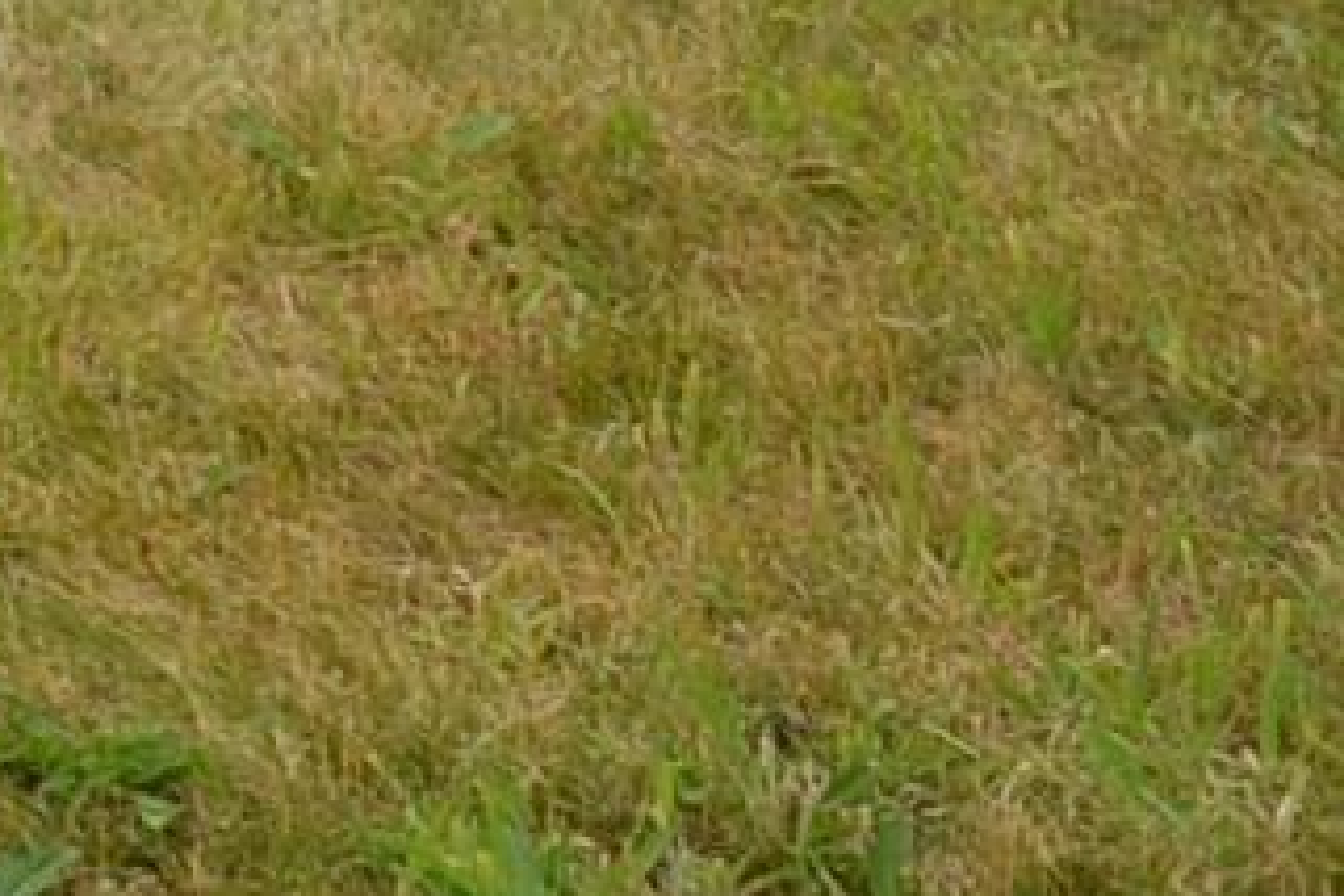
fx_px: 4427
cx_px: -2470
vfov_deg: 9.6
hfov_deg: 11.6
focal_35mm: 119
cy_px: -1545
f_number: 8
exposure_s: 1/250
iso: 100
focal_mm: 11
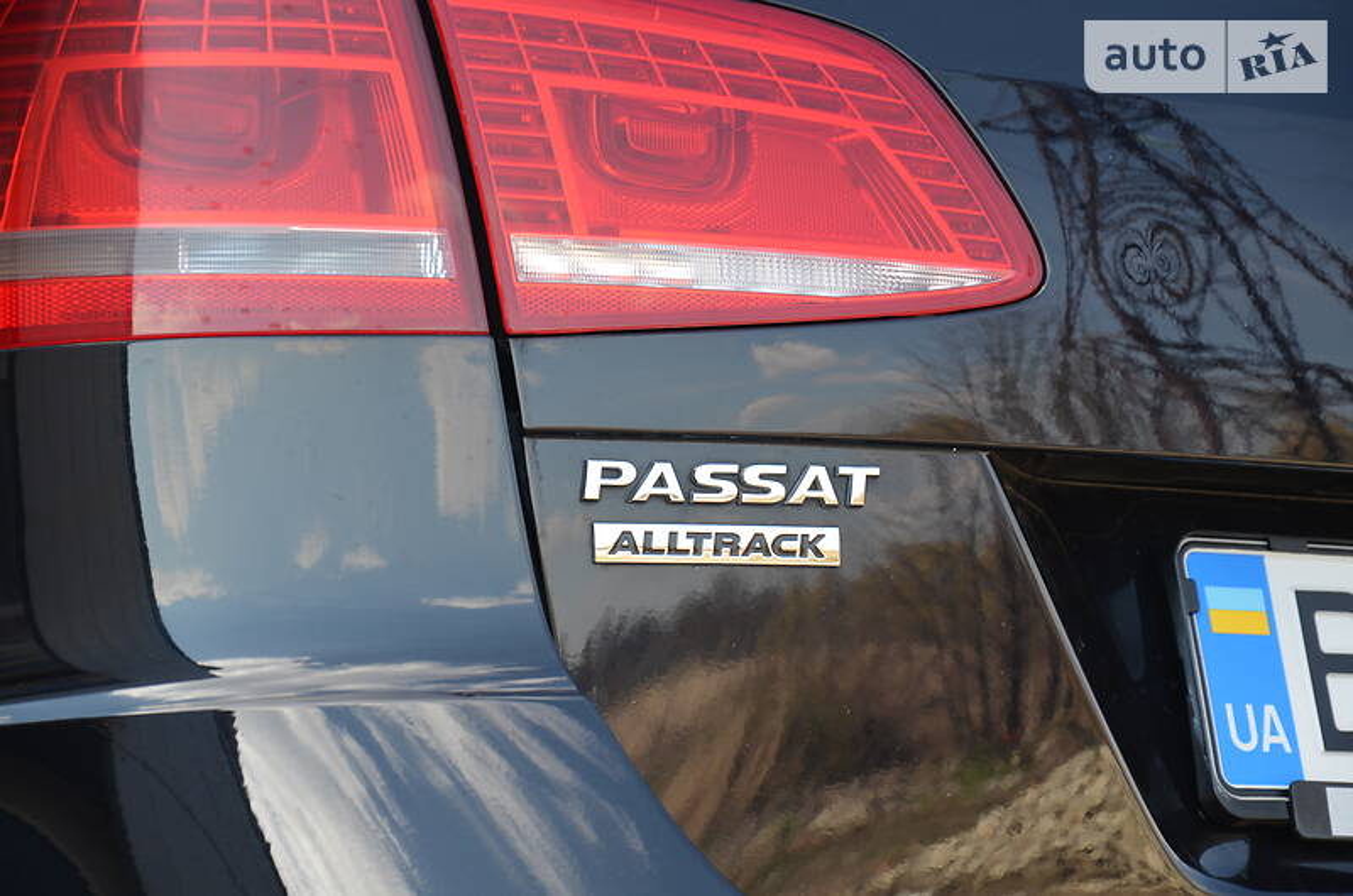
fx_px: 5908
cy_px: 448
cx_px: 676
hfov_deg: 13.1
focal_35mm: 158
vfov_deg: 8.7
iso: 200
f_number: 6.3
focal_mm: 105
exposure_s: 1/160
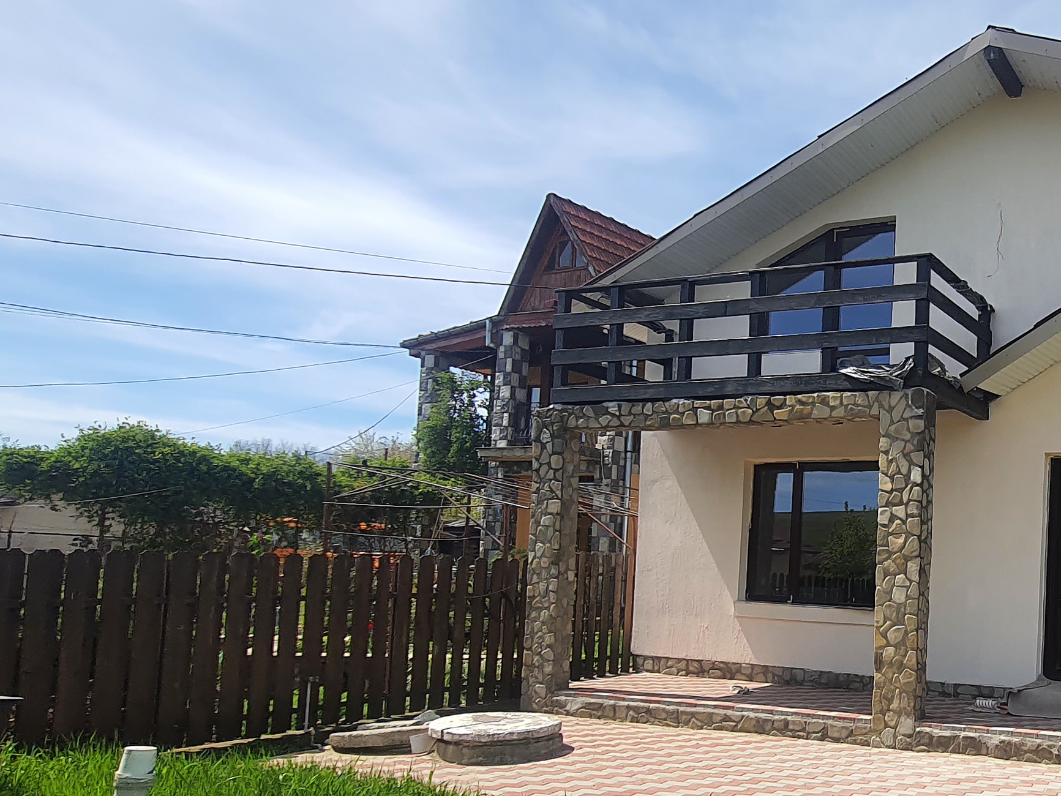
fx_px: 920
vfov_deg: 46.2
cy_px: 514
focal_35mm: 30
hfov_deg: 51.8
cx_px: 980
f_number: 2.2
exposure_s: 1/1128
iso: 50
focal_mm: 1.74
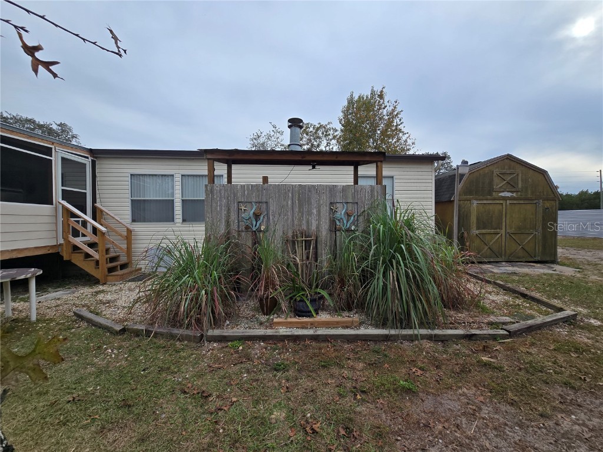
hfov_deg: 106.2
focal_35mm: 13
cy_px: 226
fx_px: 226
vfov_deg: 89.9
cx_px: 302
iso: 50
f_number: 2.2
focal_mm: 2.2
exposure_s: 1/1033
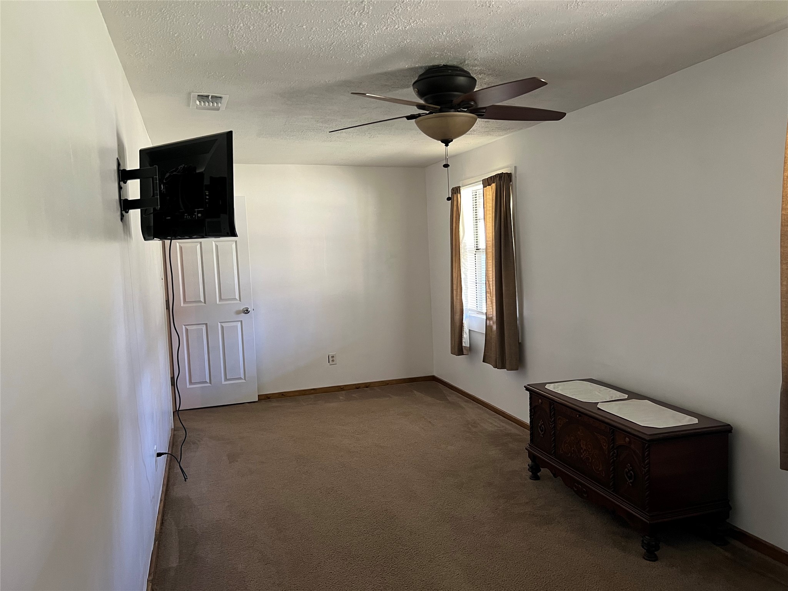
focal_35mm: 26
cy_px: 296
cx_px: 394
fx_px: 592
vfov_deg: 53.1
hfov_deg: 67.3
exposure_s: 1/60
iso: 400
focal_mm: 5.7
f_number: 1.5
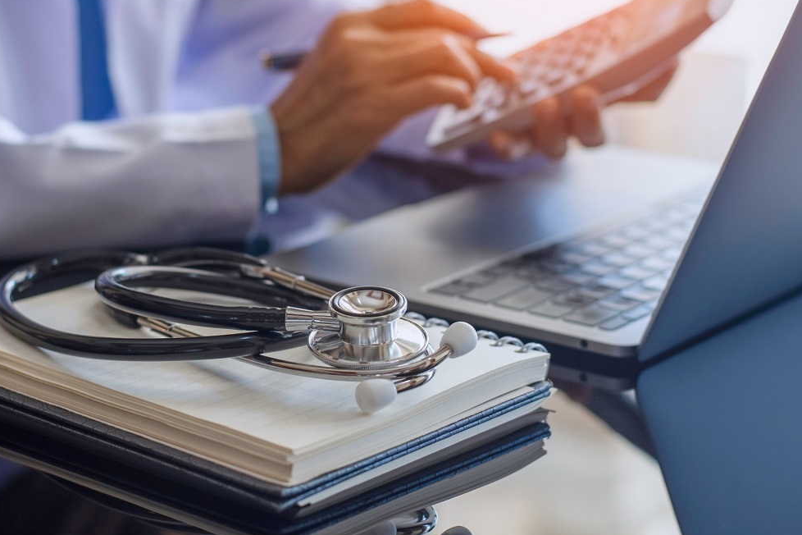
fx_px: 2049
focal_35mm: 92
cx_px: 351
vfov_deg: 14.9
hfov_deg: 22.1
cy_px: 245
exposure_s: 1/100
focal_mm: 50
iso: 200
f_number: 2.8
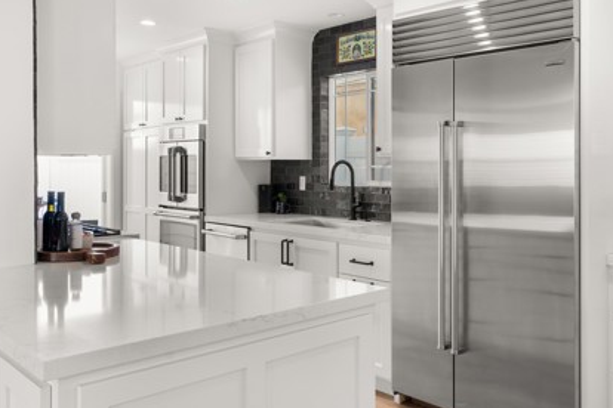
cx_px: 381
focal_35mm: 34
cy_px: 211
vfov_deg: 38.9
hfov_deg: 55.2
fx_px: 579
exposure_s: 1/13
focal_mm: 22
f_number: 9
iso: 640
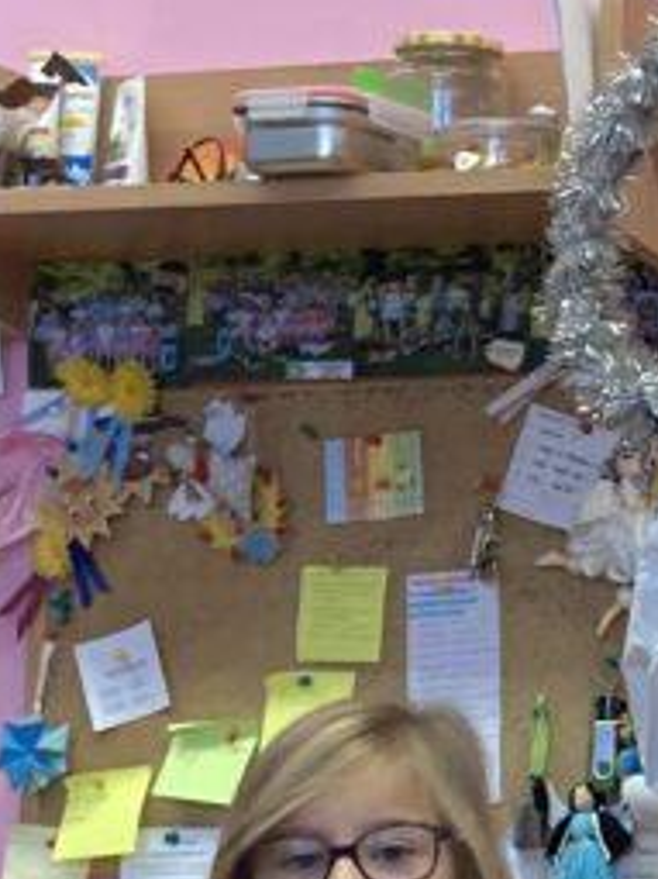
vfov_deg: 11.2
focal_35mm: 176
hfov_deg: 8.3
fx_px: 4464
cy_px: 327
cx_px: 837
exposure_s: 1/50
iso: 64
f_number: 1.8
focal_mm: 3.99
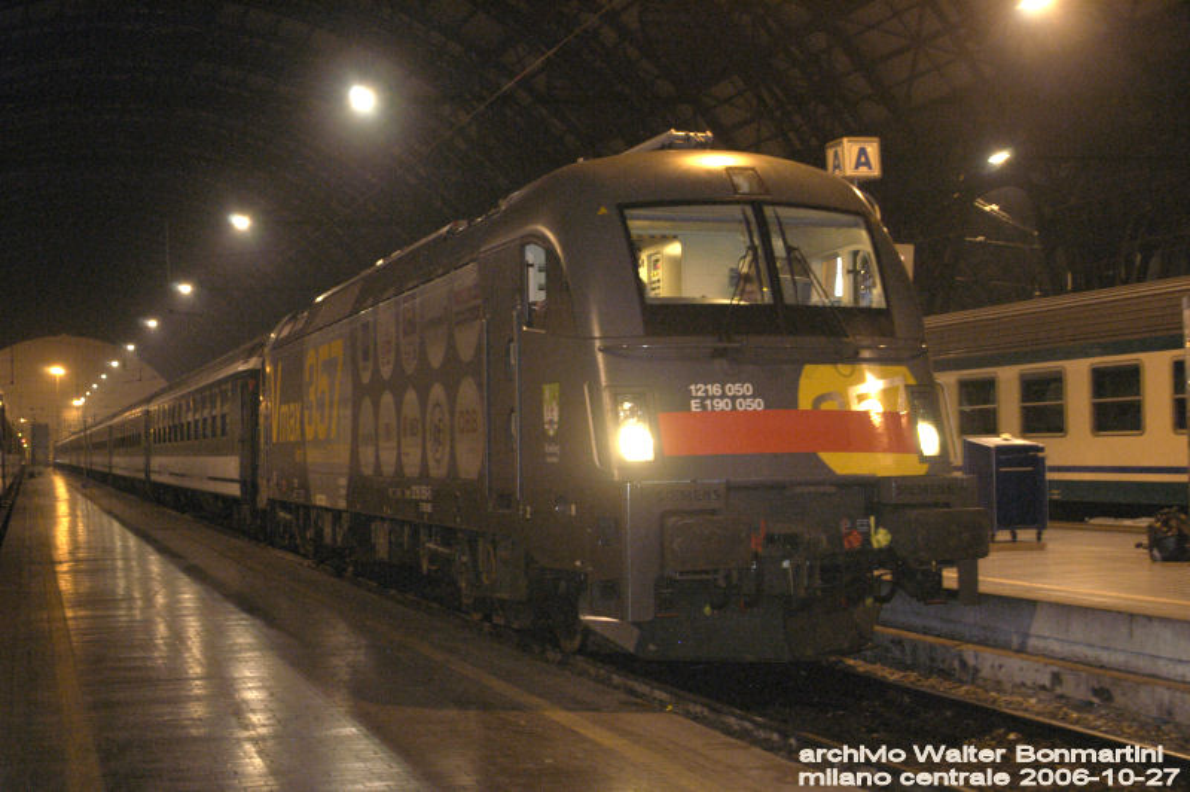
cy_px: 396
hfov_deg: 38.9
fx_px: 1684
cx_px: 595
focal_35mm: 51
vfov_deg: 26.4
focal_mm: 34
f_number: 9
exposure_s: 1/8
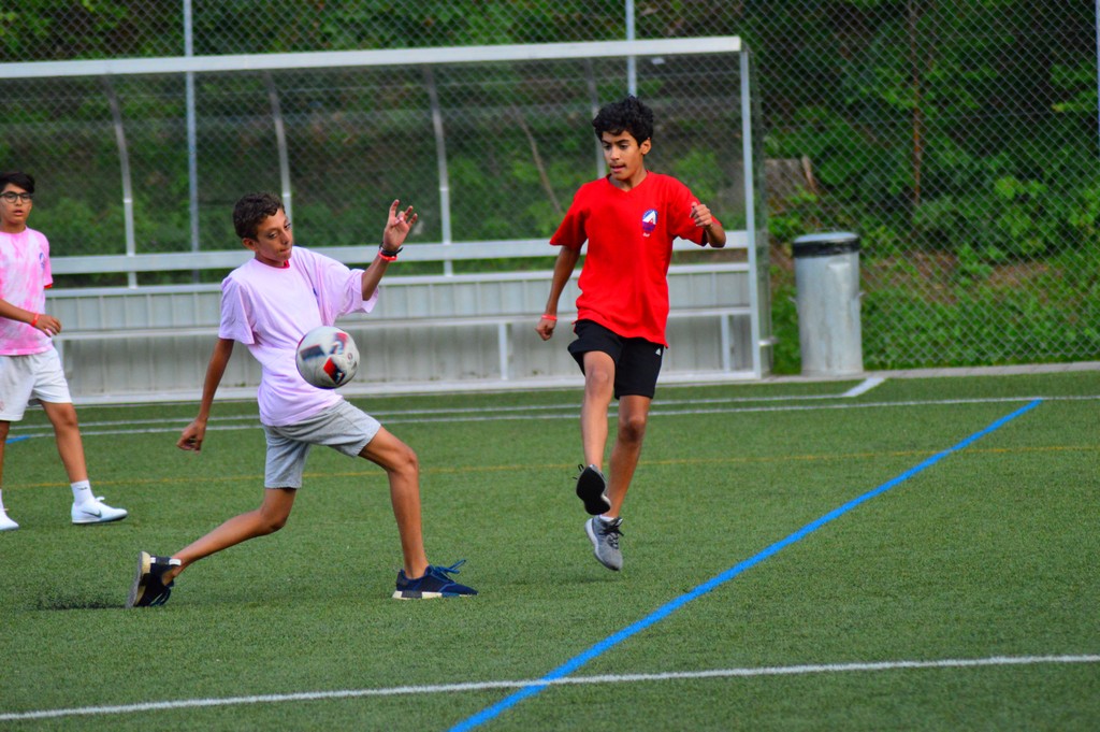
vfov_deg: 5.9
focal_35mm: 232
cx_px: 550
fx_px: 7098
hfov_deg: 8.9
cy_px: 366
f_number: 4.5
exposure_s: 1/500
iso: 1600
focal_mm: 155
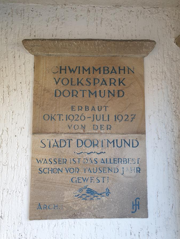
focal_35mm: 26
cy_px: 120
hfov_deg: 53.1
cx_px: 90
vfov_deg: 67.3
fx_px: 180
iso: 125
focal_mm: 4.3
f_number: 2.4
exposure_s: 1/50
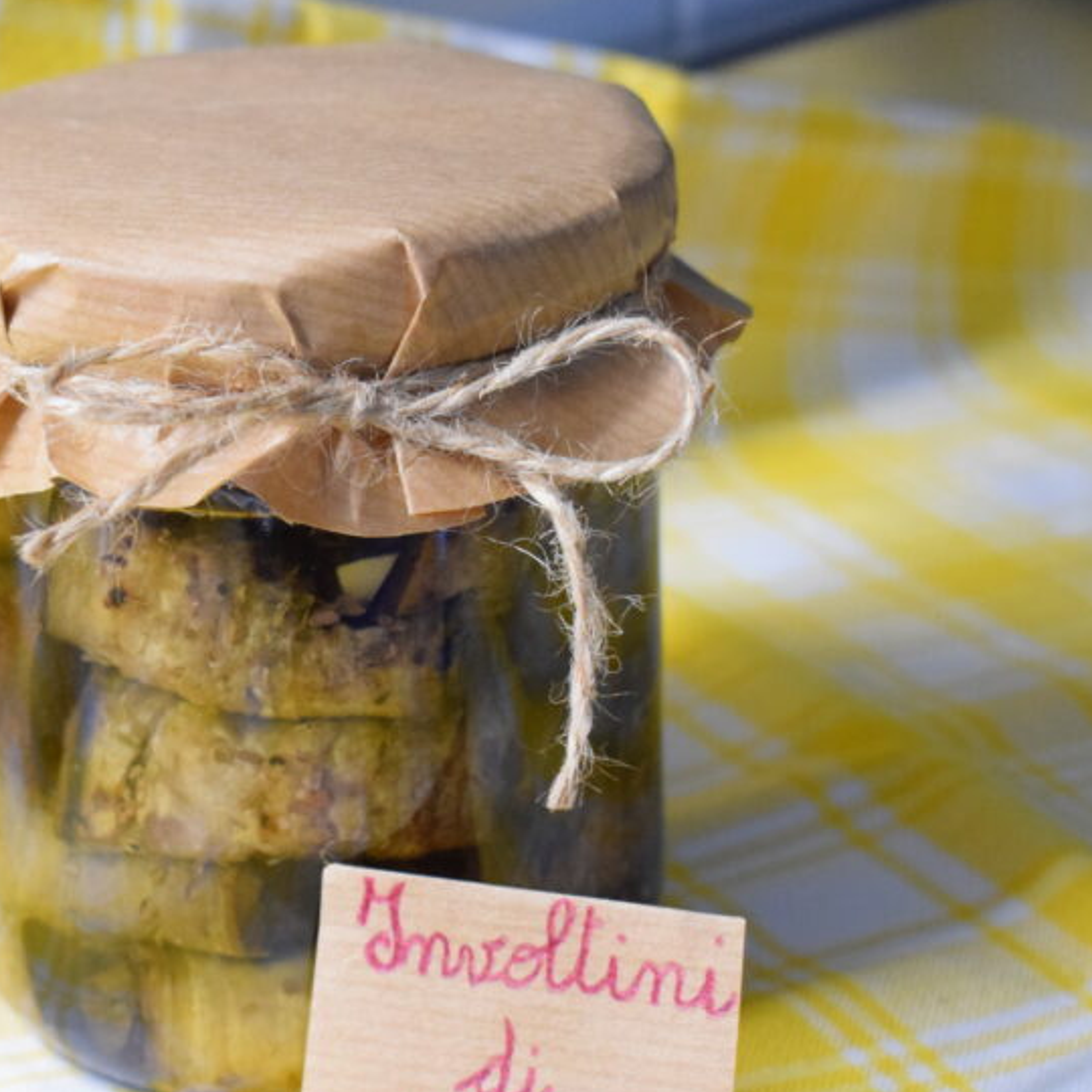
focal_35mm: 109
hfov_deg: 15.9
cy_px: 678
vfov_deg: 16.0
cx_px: 269
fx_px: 3883
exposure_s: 1/100
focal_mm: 45
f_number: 5
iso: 3200
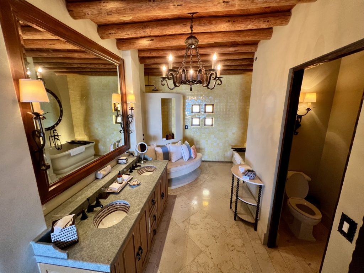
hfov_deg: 106.2
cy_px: 136
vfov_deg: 89.9
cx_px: 182
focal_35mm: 13
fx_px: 137
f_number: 1.8
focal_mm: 1.57
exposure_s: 1/60
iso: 200
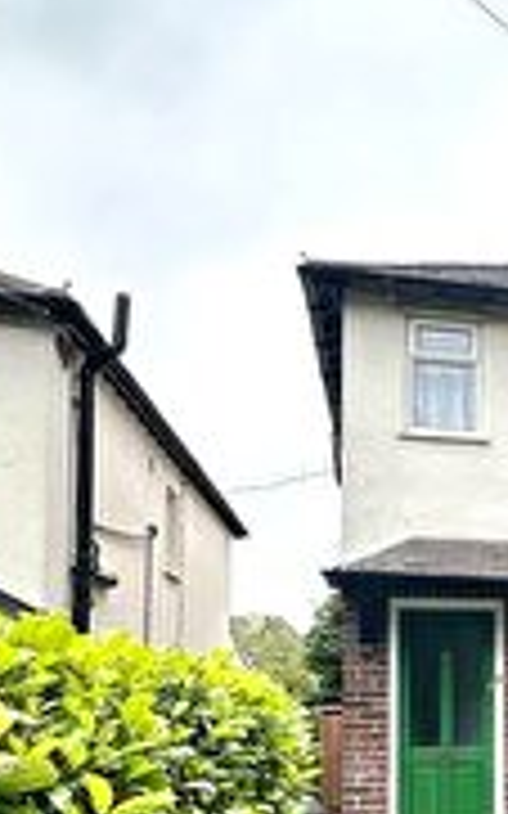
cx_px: 679
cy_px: 677
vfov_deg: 43.6
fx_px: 953
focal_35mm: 43
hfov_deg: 25.3
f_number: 2.2
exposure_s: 1/390
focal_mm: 2.22
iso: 40
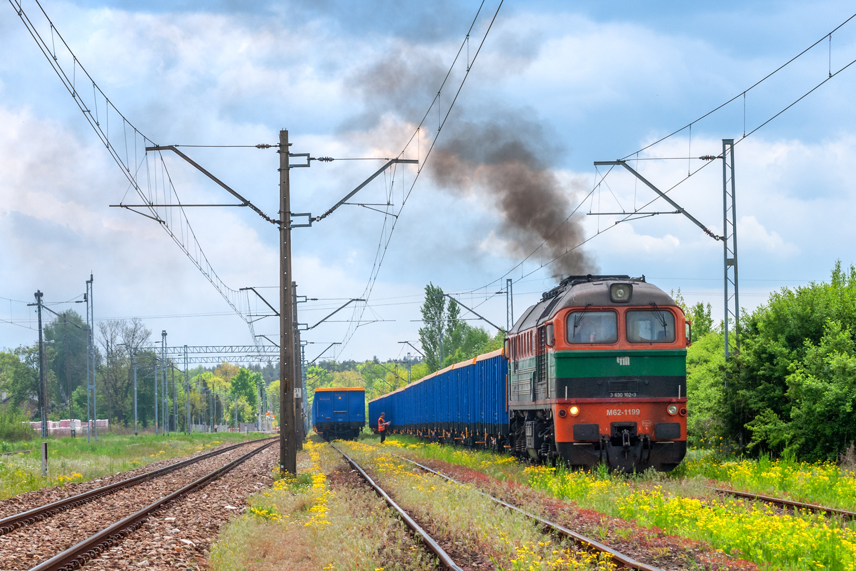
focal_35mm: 105
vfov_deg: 13.0
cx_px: 428
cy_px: 286
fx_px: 2497
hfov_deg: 19.5
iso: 200
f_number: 10
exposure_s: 1/320
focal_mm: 70
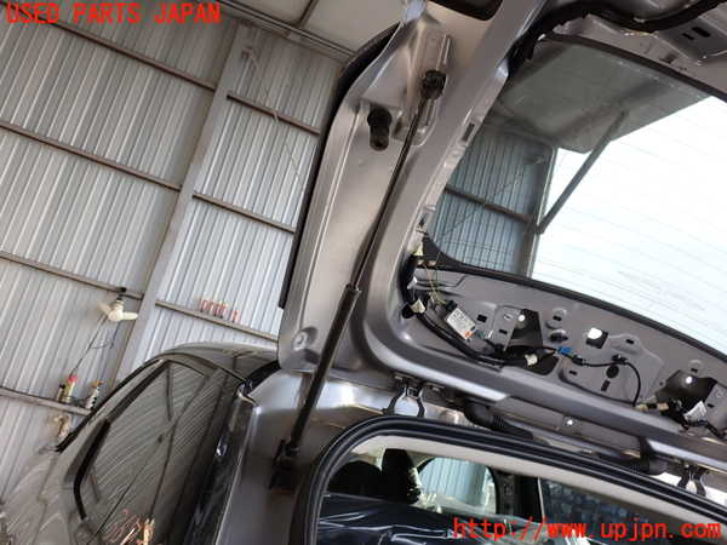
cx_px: 364
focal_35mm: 30
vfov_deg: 46.8
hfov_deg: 60.0
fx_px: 630
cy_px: 272
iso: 100
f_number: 3.2
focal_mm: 5.4
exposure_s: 1/80
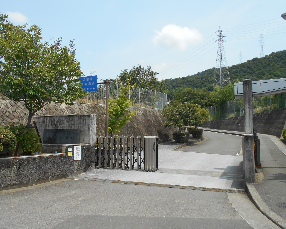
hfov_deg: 62.2
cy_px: 116
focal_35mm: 28
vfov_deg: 51.5
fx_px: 237
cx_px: 136
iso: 80
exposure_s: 1/800
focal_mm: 4.6
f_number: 3.2
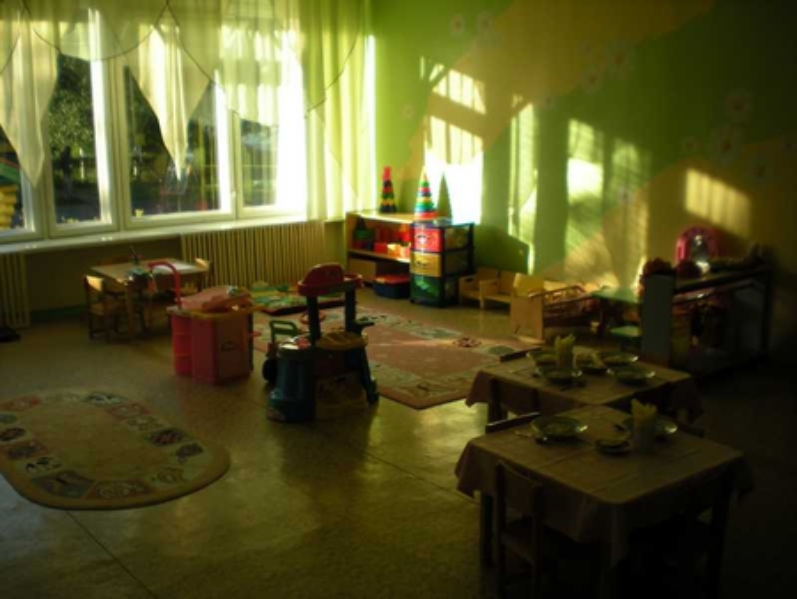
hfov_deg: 49.0
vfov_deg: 37.8
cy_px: 300
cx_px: 398
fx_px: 875
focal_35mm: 38
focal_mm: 6.3
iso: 64
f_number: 3.1
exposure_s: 1/140
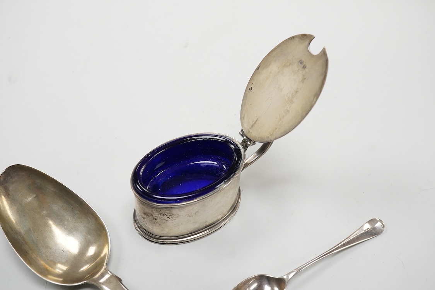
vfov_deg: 29.9
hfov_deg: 43.6
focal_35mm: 45
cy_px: 145
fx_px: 544
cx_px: 218
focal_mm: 30
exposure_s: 1/200
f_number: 10
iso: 2500
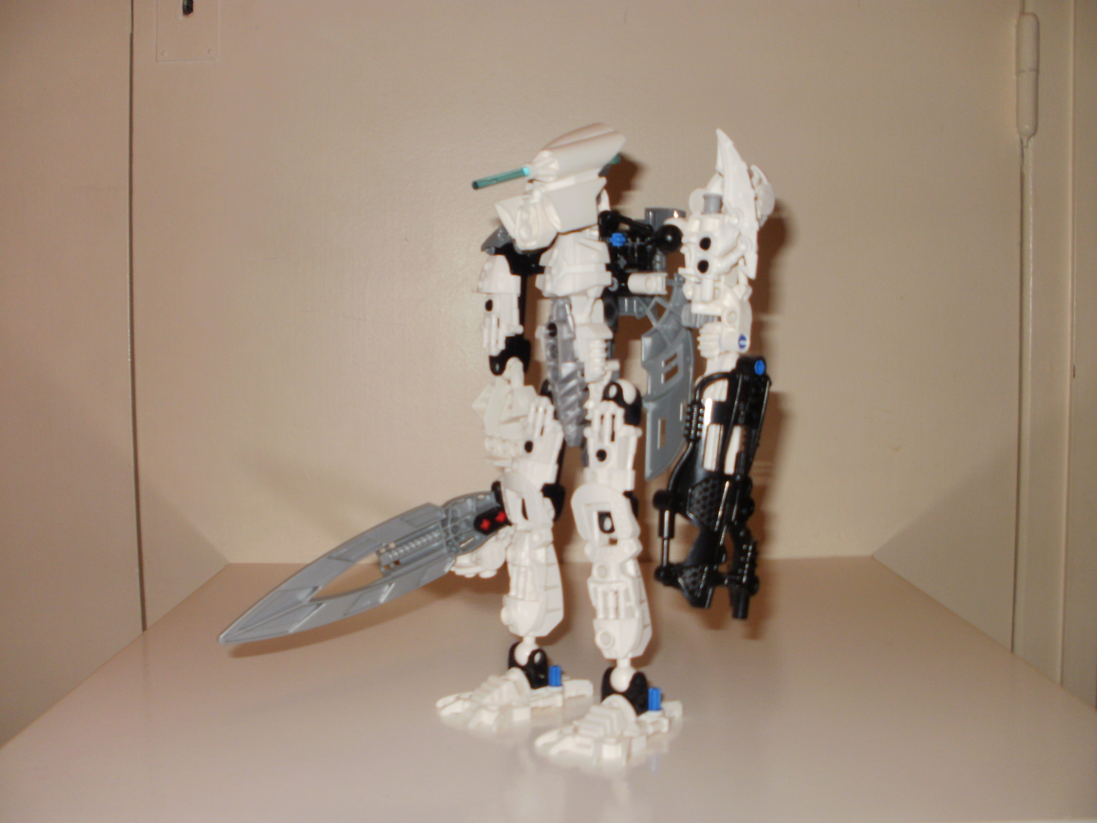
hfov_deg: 51.4
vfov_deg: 39.7
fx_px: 1141
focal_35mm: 36
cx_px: 548
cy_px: 412
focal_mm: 6.3
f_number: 3.5
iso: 125
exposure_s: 1/30
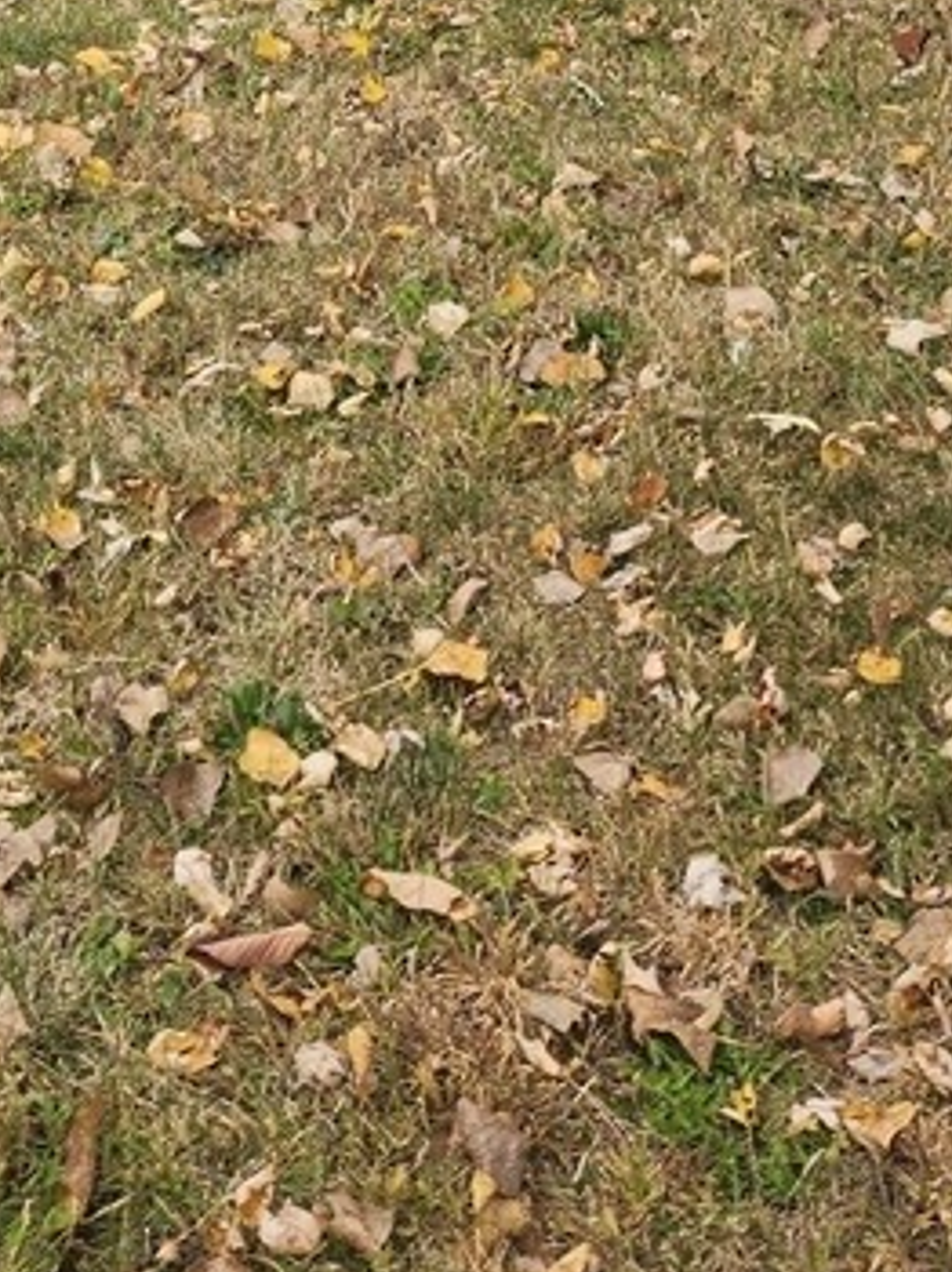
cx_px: 527
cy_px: -476
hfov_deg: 20.7
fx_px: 2607
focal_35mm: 71
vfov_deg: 23.5
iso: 12
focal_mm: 6.4
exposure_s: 1/146
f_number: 1.8
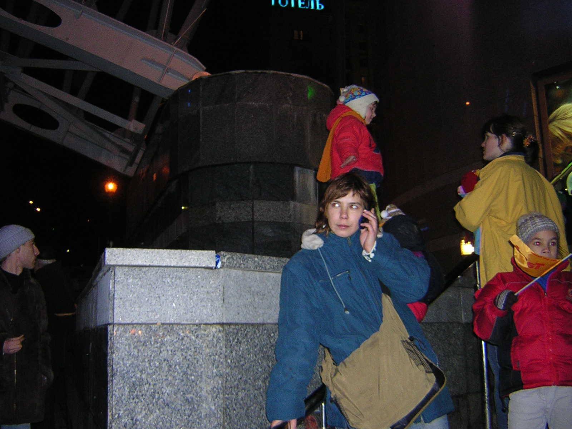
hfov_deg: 51.4
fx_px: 595
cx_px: 286
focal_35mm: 36
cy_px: 214
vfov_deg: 39.7
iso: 336
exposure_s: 1/60.1
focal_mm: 4.7
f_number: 2.6
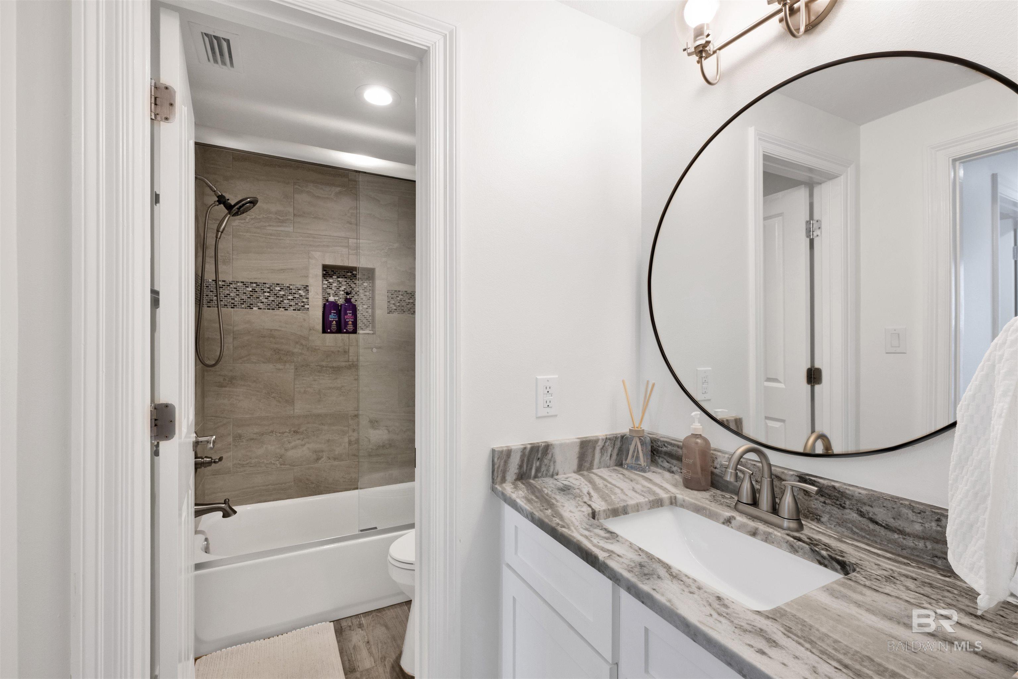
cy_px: 340
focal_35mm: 16
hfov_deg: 98.5
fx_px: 438
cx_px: 509
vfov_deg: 75.5
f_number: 11
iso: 400
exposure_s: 1/6
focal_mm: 15.5
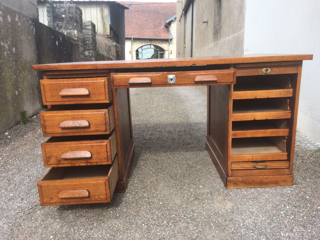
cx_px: 160
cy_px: 120
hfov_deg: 61.7
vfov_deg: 48.2
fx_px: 268
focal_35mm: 29
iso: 32
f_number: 2.2
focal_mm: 4.15
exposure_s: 1/507
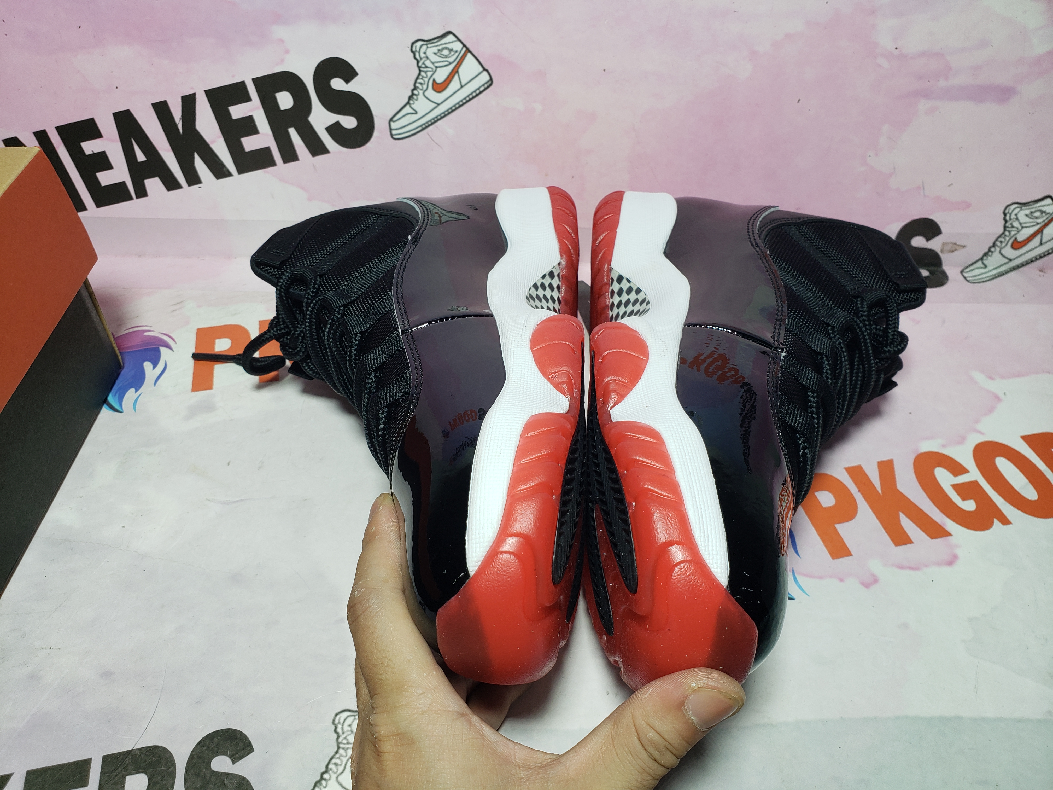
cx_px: 526
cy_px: 395
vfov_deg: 53.1
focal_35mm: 26
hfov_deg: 67.3
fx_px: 791
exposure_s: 1/203
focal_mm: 4.3
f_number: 2.4
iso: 50
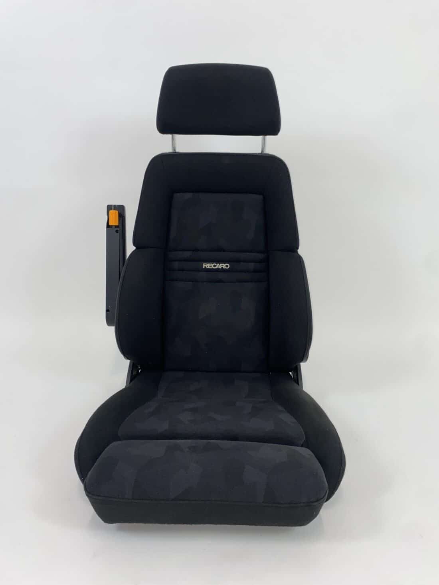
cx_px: 220
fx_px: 440
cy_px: 292
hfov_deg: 53.1
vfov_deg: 67.3
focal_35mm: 26
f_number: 1.8
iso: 50
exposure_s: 1/100
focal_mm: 4.25
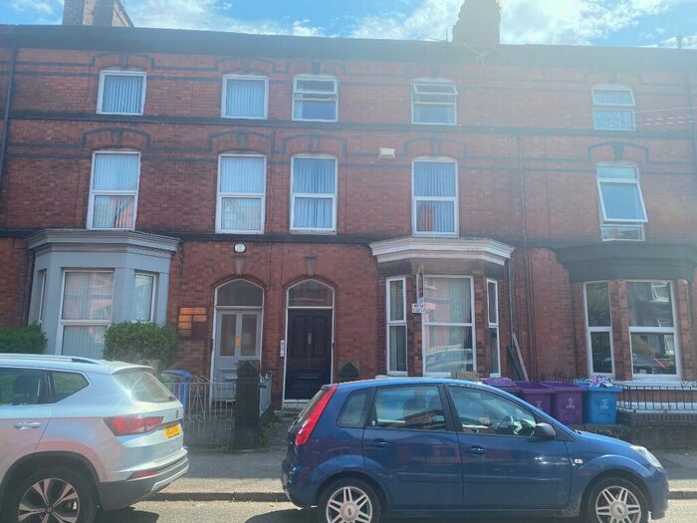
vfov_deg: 53.1
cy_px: 262
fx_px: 524
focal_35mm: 26
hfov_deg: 67.3
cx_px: 348
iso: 32
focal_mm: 4.25
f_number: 1.8
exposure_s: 1/1300
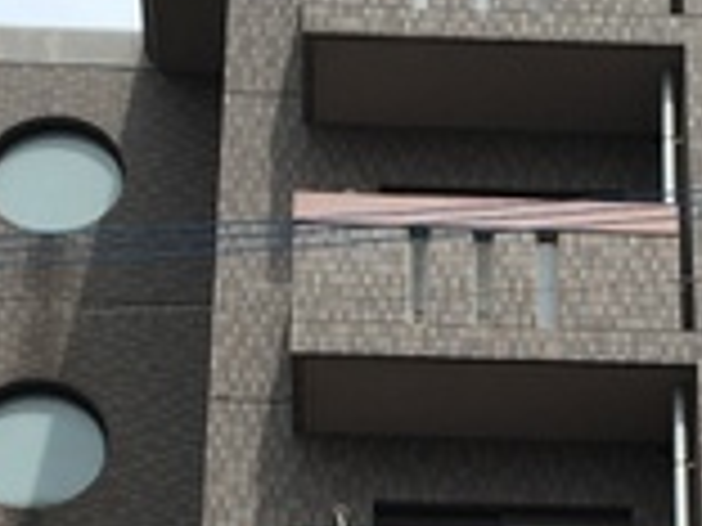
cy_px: 749
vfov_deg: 11.0
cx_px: 446
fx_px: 2636
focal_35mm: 130
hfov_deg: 15.1
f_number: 2.2
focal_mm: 4.15
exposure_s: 1/2024
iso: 25
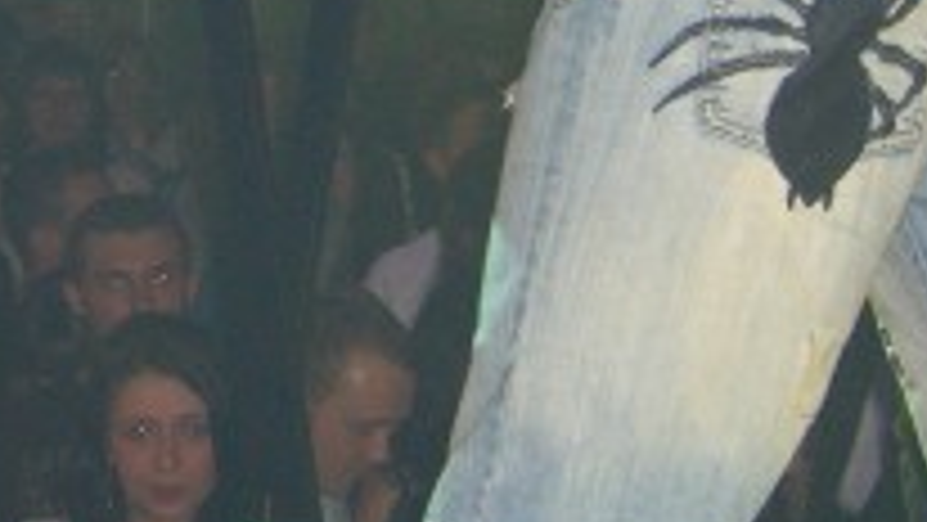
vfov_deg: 6.7
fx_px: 4450
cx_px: -104
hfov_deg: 11.7
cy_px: 9
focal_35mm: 181
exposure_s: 1/60
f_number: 3.6
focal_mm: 11.8
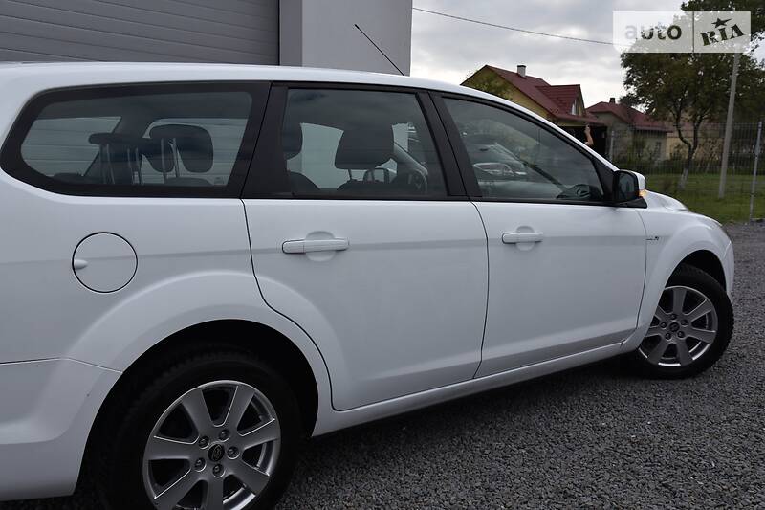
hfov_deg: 55.8
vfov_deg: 38.9
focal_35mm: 34
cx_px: 382
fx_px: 722
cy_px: 255
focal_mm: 34
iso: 200
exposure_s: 1/320
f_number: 9
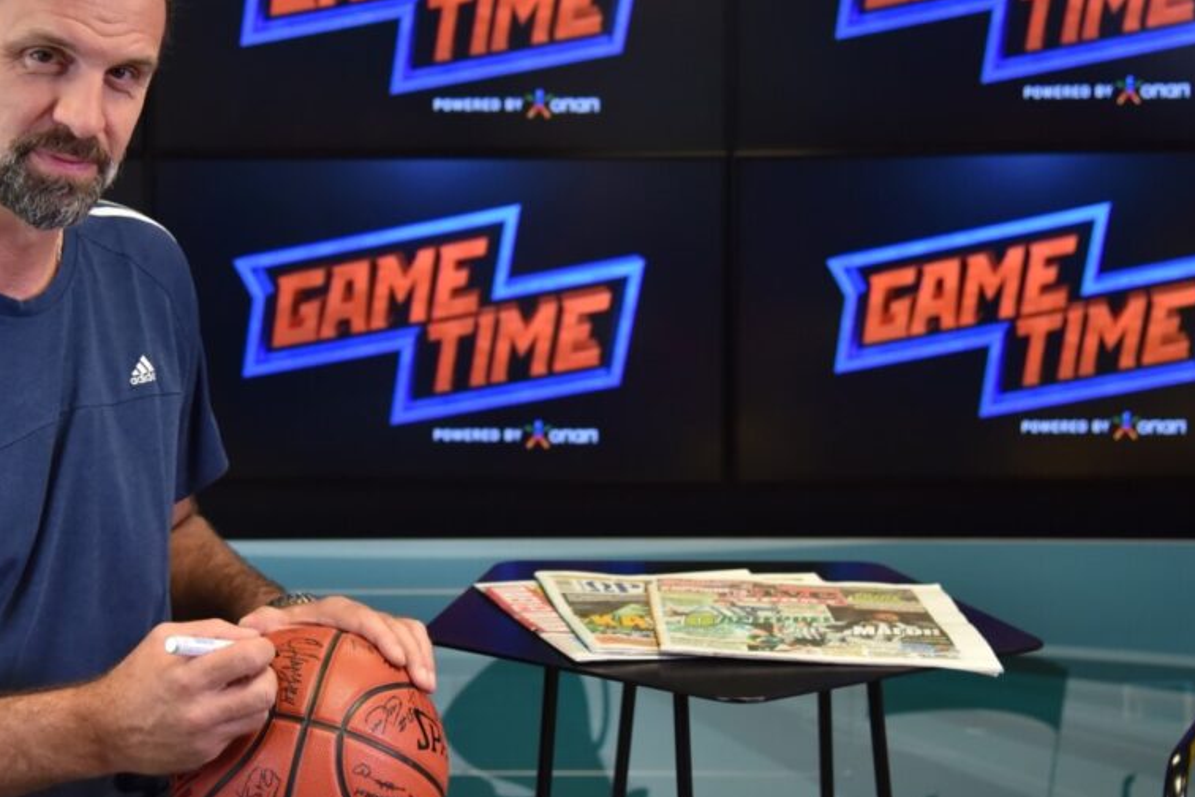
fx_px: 2157
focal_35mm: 65
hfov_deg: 30.8
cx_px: 443
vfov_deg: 20.9
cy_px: 361
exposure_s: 1/320
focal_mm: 48
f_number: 4
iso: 1250
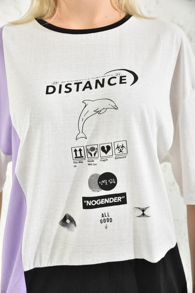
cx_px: 98
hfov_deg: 24.6
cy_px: 146
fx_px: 447
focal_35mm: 55
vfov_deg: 36.2
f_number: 7.1
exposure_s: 1/160
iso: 100
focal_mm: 55
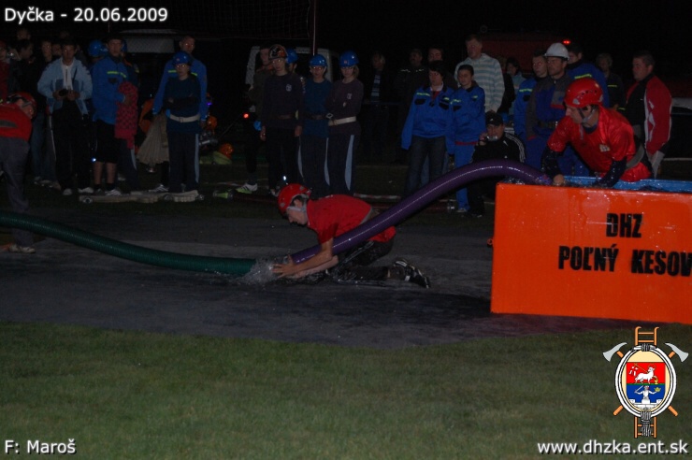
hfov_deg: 29.9
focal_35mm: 68
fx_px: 1296
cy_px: 230
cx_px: 346
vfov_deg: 20.1
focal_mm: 45
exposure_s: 1/60
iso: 800
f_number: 5.3
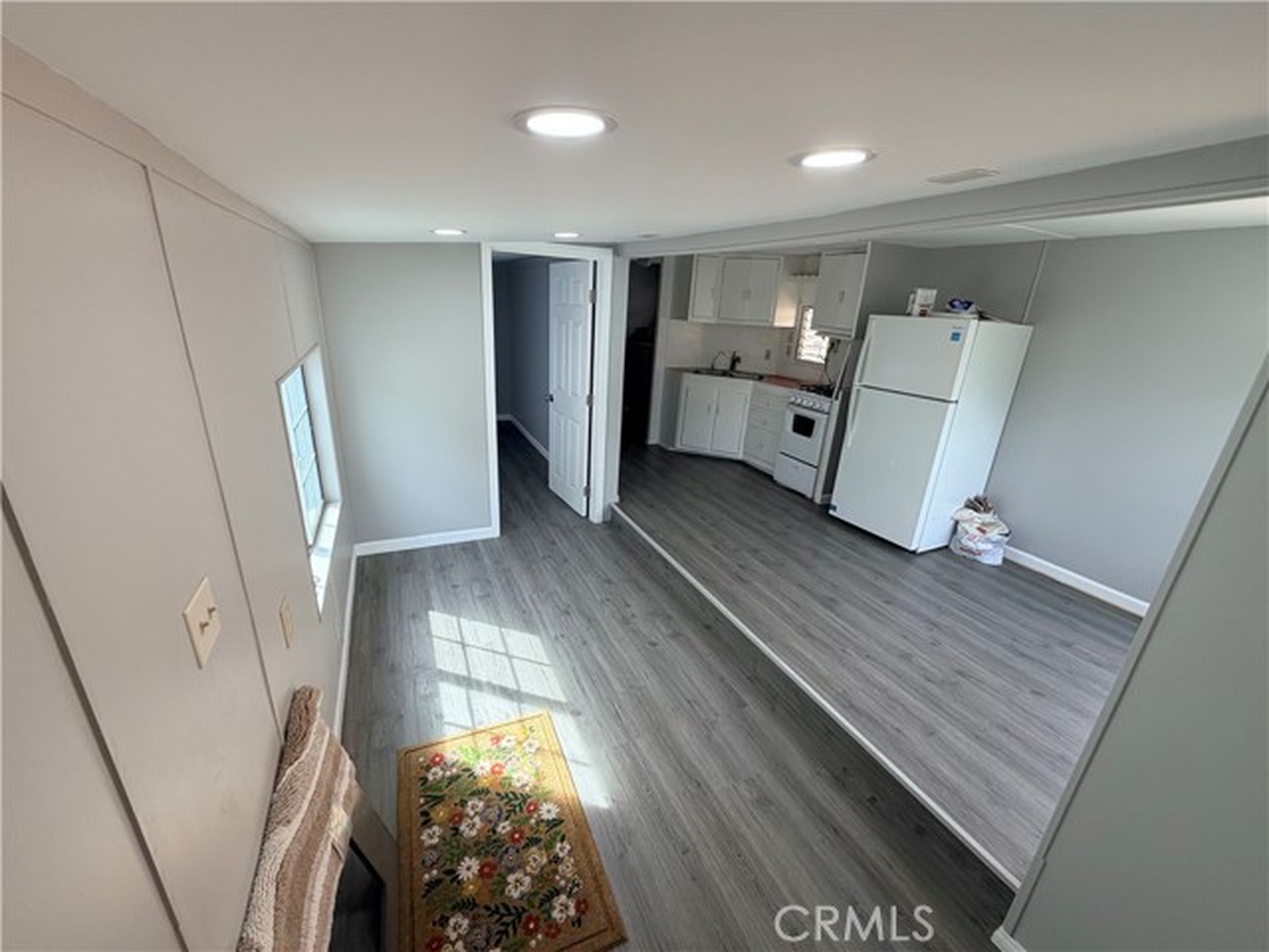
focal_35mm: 14
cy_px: 476
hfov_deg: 102.1
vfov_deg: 85.7
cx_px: 634
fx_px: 513
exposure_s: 1/120
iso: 80
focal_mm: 2.22
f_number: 2.2
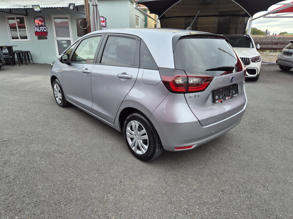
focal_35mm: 23
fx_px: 195
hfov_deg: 73.9
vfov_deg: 58.9
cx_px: 146
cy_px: 110
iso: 25
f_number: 1.8
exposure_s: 1/399
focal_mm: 5.4
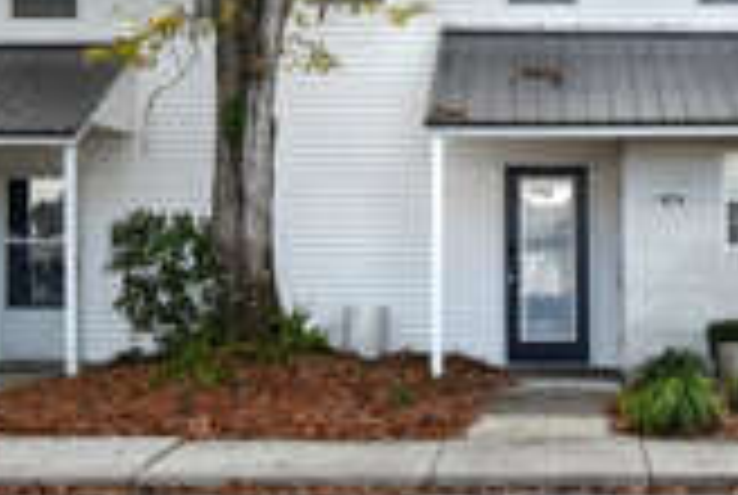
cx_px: 724
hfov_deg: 42.2
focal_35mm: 40
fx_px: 826
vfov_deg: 31.7
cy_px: 43
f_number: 8
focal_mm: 11
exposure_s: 1/160
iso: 400
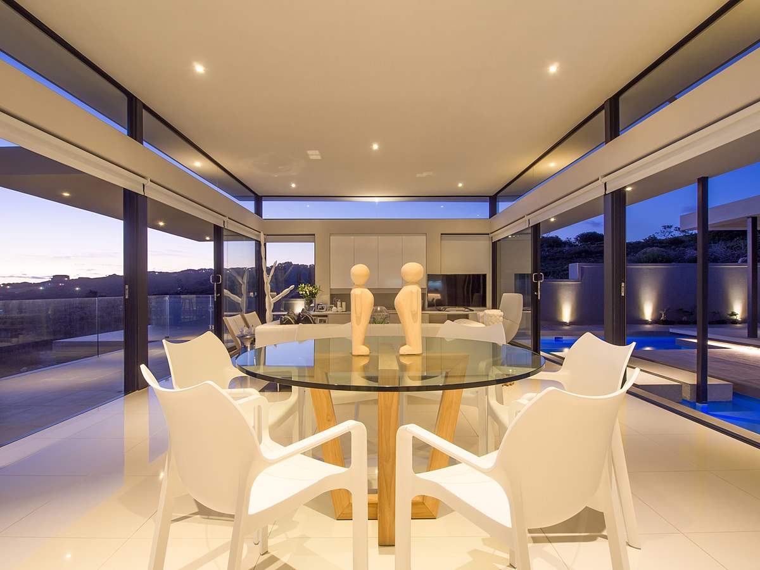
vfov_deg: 71.6
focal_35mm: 18
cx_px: 380
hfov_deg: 87.8
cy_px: 285
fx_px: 395
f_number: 9
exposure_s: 1
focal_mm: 9
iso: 200
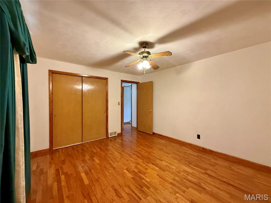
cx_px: 136
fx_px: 110
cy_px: 102
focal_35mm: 14
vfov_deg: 85.7
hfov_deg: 102.1
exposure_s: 1/60
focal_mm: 2.22
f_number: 2.2
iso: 640
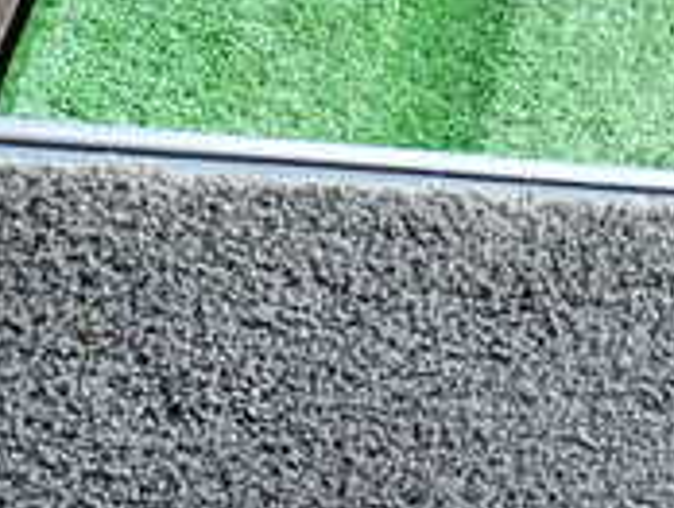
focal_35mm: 86
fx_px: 1677
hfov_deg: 22.7
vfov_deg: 16.4
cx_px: 310
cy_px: 644
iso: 320
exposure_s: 1/30
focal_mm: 4.5
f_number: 2
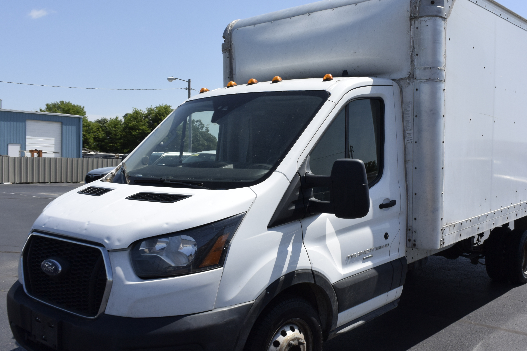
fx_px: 512
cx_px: 295
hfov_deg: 54.3
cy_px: 184
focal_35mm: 35
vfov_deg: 37.8
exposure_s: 1/640
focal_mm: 10
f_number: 6.3
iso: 160
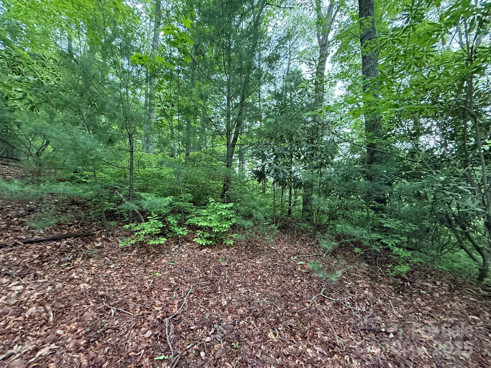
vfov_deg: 85.7
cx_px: 246
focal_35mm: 14
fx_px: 199
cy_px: 184
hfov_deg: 102.1
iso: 500
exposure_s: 1/60
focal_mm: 2.22
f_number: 2.2
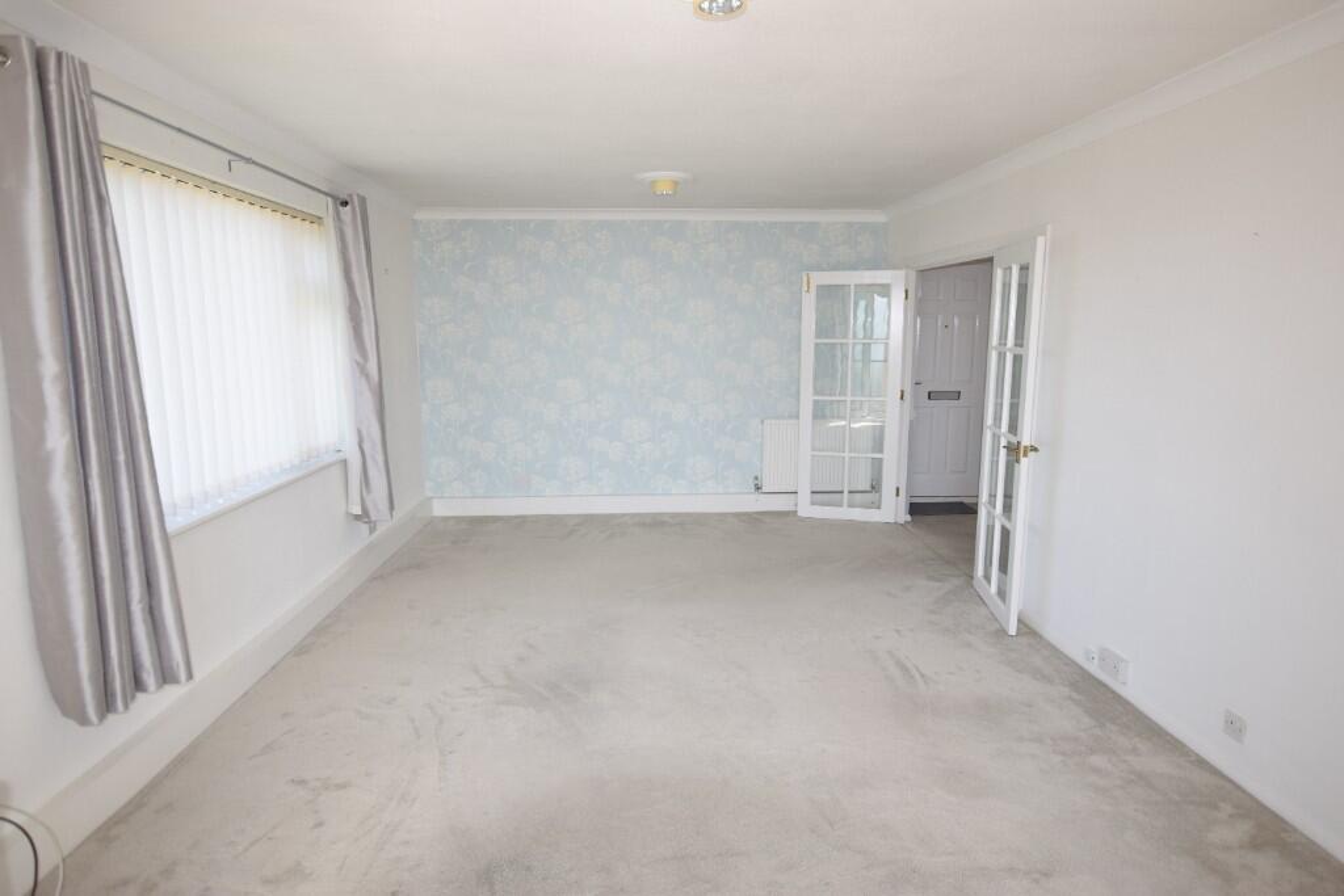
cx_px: 672
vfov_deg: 59.5
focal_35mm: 21
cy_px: 448
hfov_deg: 81.2
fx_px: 784
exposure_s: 1/125
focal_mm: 14
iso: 100
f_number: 3.5
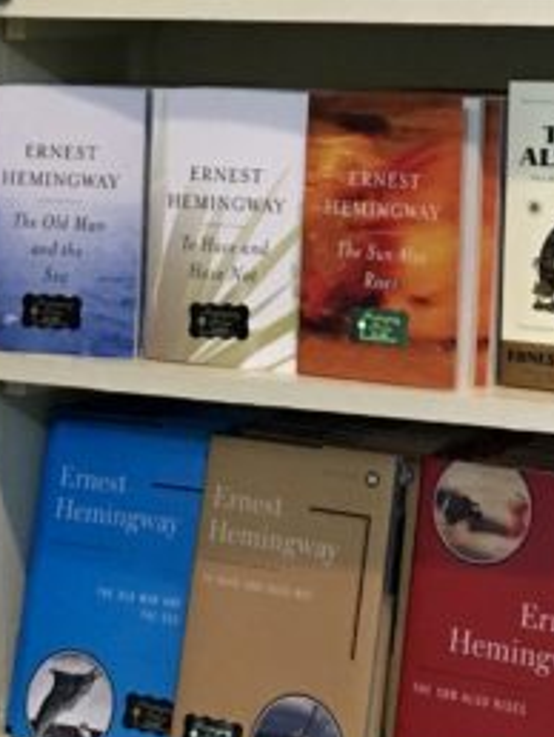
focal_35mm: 115
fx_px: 2450
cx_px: 94
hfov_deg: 12.8
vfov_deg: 16.0
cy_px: -277
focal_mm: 4.15
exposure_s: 1/30
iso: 250
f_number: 2.2
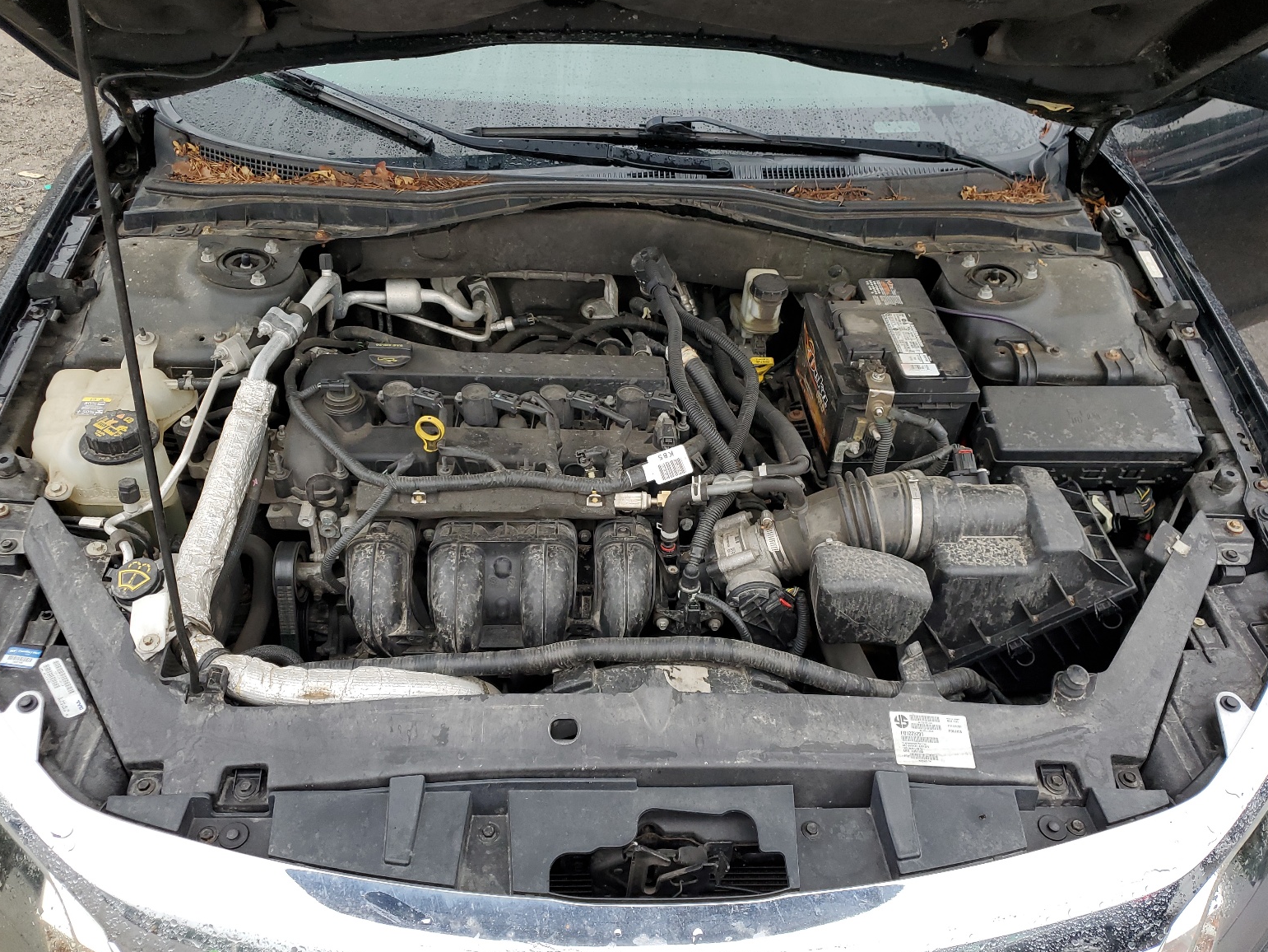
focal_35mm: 27
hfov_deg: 65.3
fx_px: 989
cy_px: 483
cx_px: 643
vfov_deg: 51.4
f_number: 1.5
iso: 56
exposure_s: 1/120
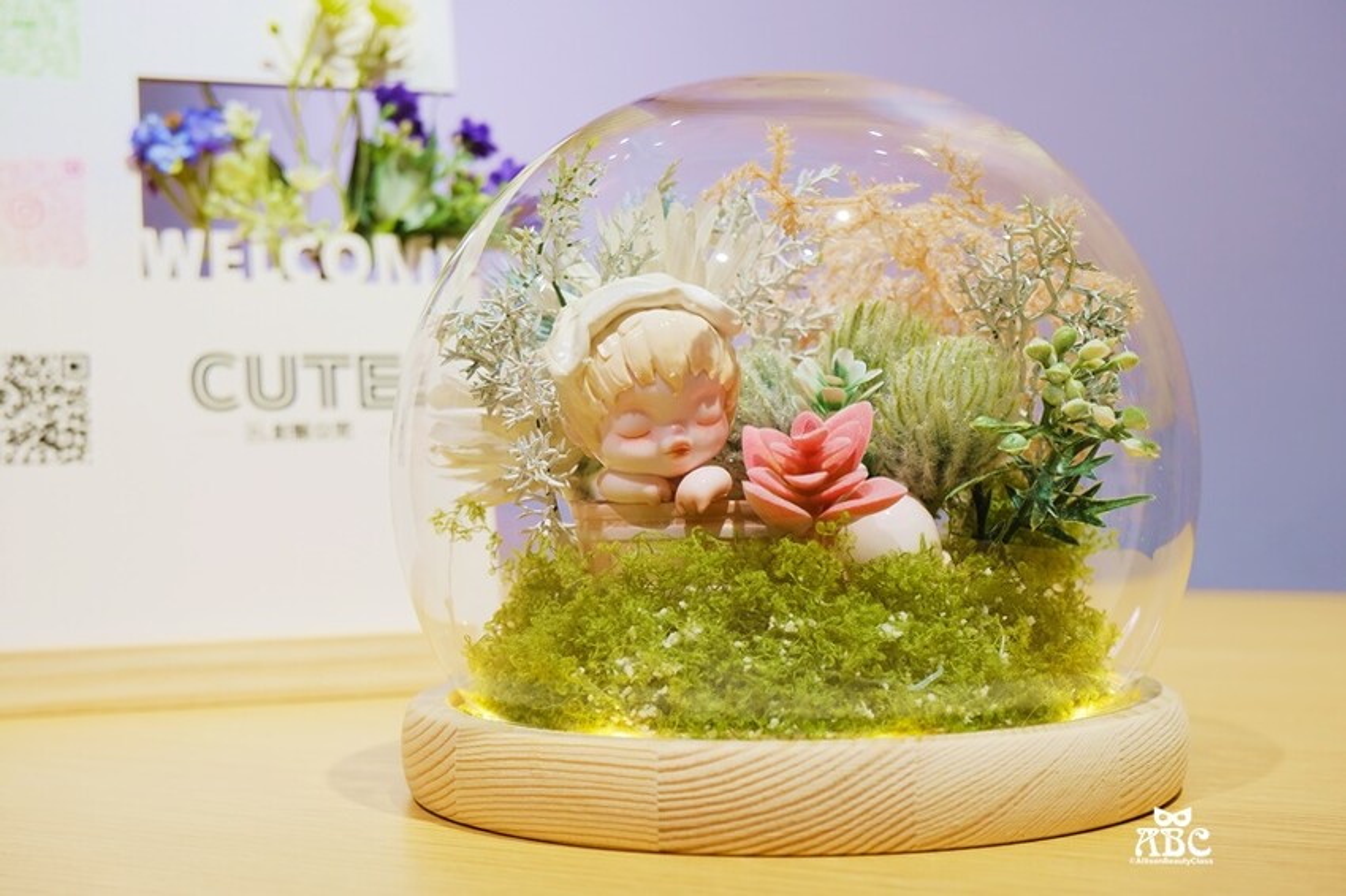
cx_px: 673
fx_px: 1869
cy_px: 448
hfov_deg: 39.6
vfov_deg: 27.0
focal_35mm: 50
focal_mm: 33.3
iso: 320
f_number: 5.6
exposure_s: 1/38
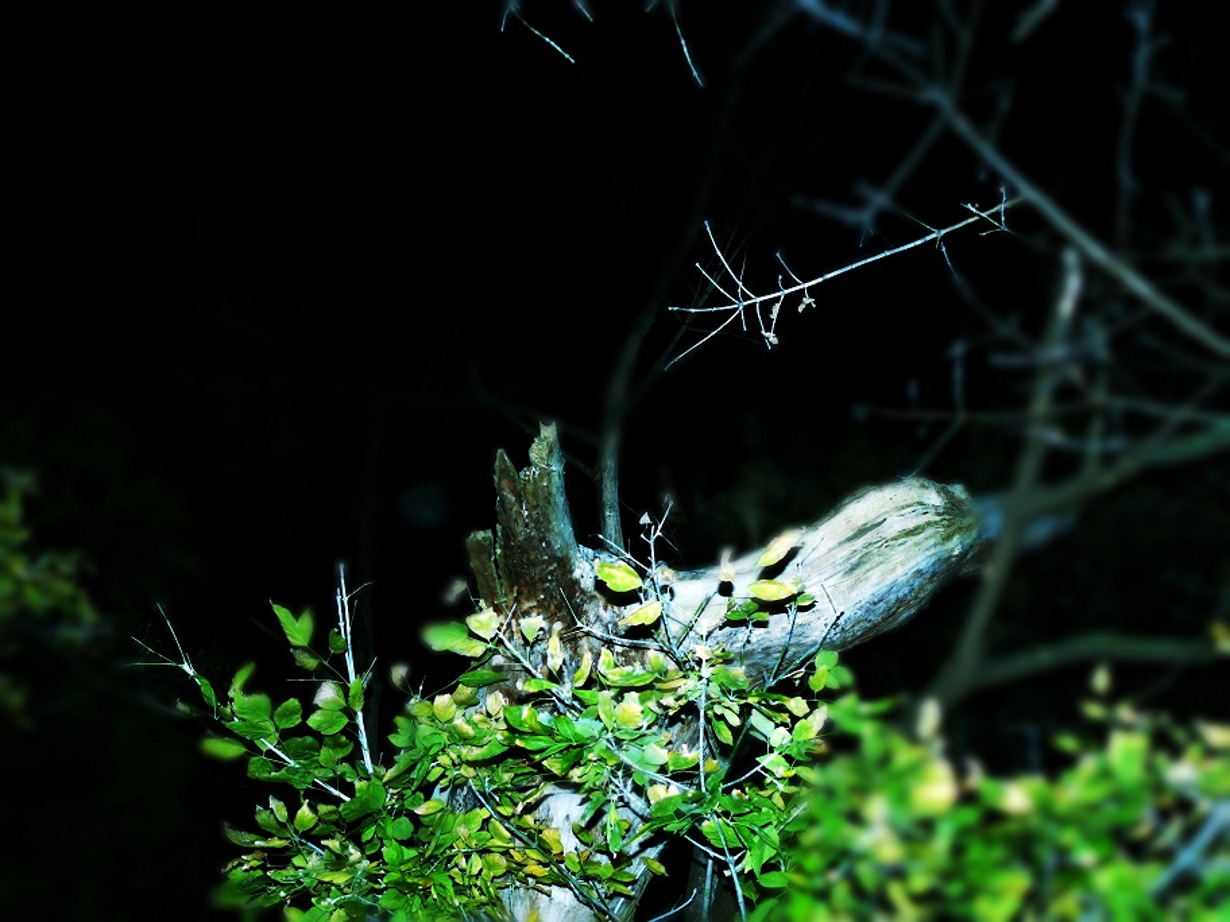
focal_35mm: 49
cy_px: 461
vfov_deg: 29.7
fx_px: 1741
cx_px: 615
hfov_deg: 38.9
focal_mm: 10.3
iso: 100
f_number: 3.2
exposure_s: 1/30
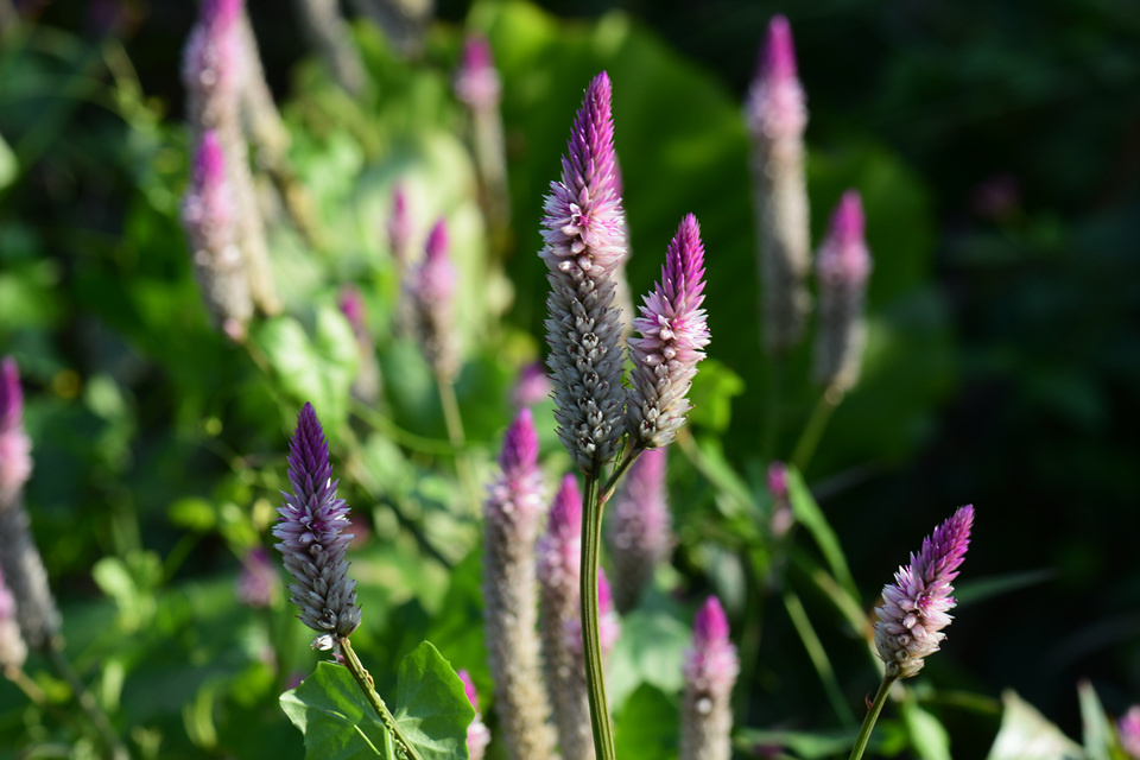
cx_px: 570
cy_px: 380
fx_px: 4987
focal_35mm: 158
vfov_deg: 8.7
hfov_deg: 13.0
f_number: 9
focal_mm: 105
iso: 100
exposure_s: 1/100
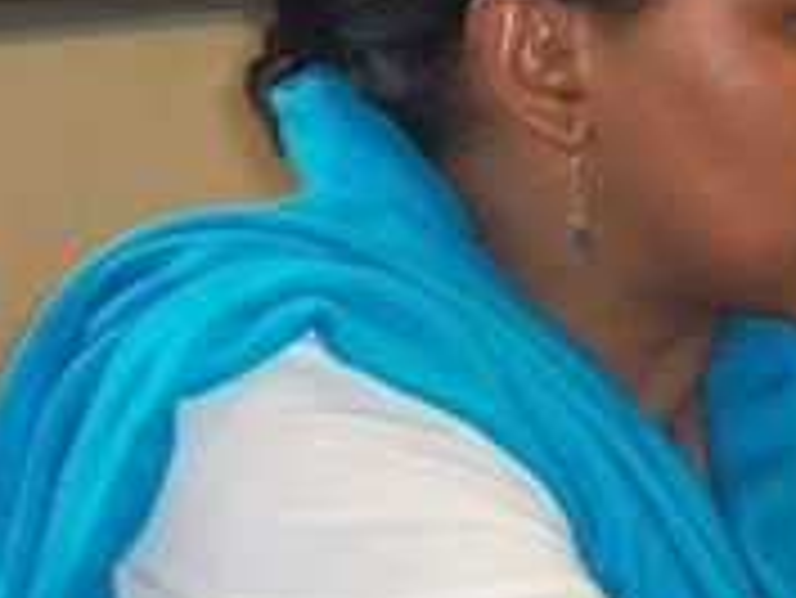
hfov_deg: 16.1
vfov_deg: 12.4
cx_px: 841
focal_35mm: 119
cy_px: 398
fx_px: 2738
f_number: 2.8
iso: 200
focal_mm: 6.2
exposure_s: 1/64
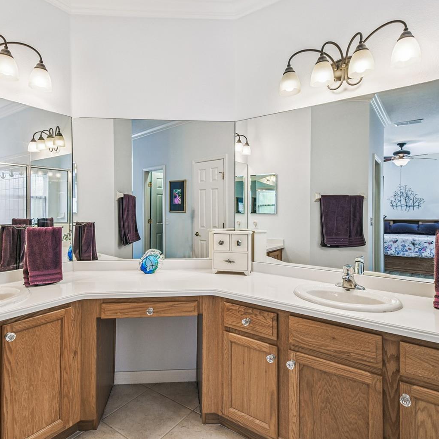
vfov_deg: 74.8
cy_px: 219
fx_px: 287
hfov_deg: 74.7
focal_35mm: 20
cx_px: 206
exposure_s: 1/20
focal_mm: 10
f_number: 7.1
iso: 100
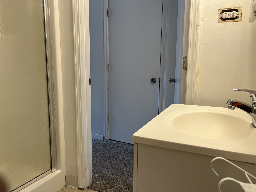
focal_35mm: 26
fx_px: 192
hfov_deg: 67.3
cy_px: 96
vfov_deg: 53.1
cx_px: 128
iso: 80
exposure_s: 1/60
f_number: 1.6
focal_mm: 5.1
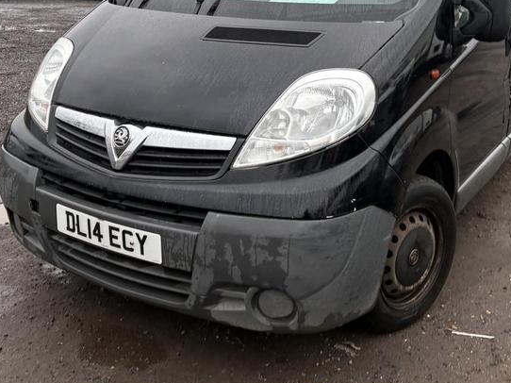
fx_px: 634
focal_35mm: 43
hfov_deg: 43.7
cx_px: 305
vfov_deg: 32.6
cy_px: 73
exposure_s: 1/122
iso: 50
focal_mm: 5.96
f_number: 1.6
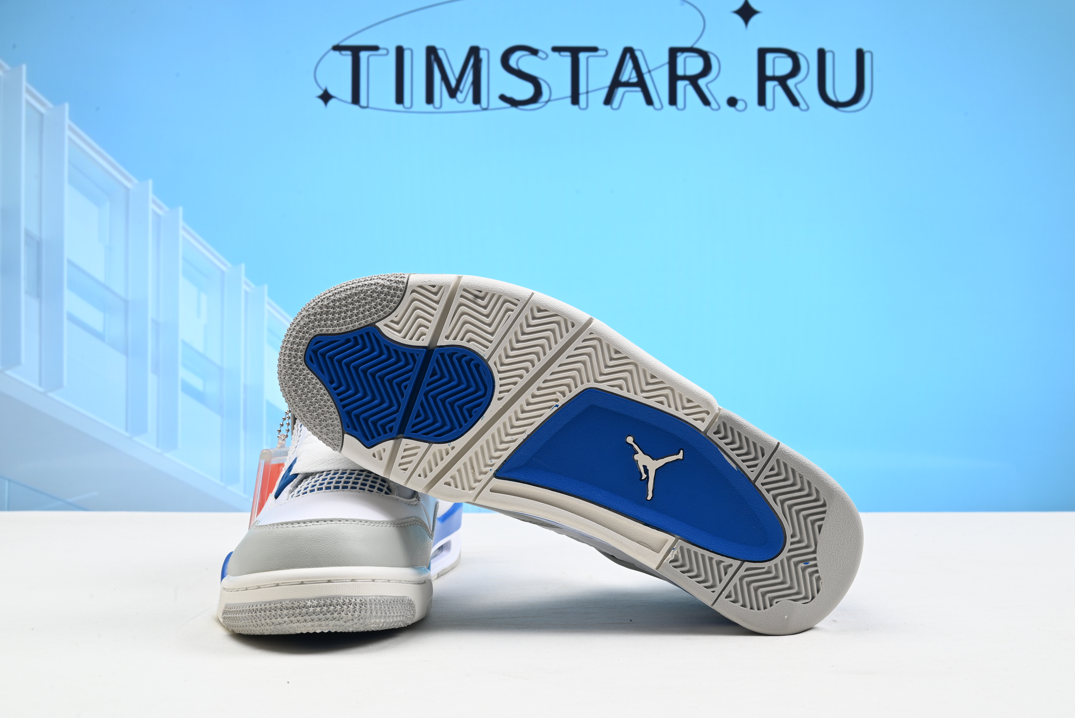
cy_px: 359
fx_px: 1165
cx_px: 538
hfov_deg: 49.5
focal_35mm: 39
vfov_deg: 34.2
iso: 100
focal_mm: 39
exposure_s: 1/2
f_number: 16
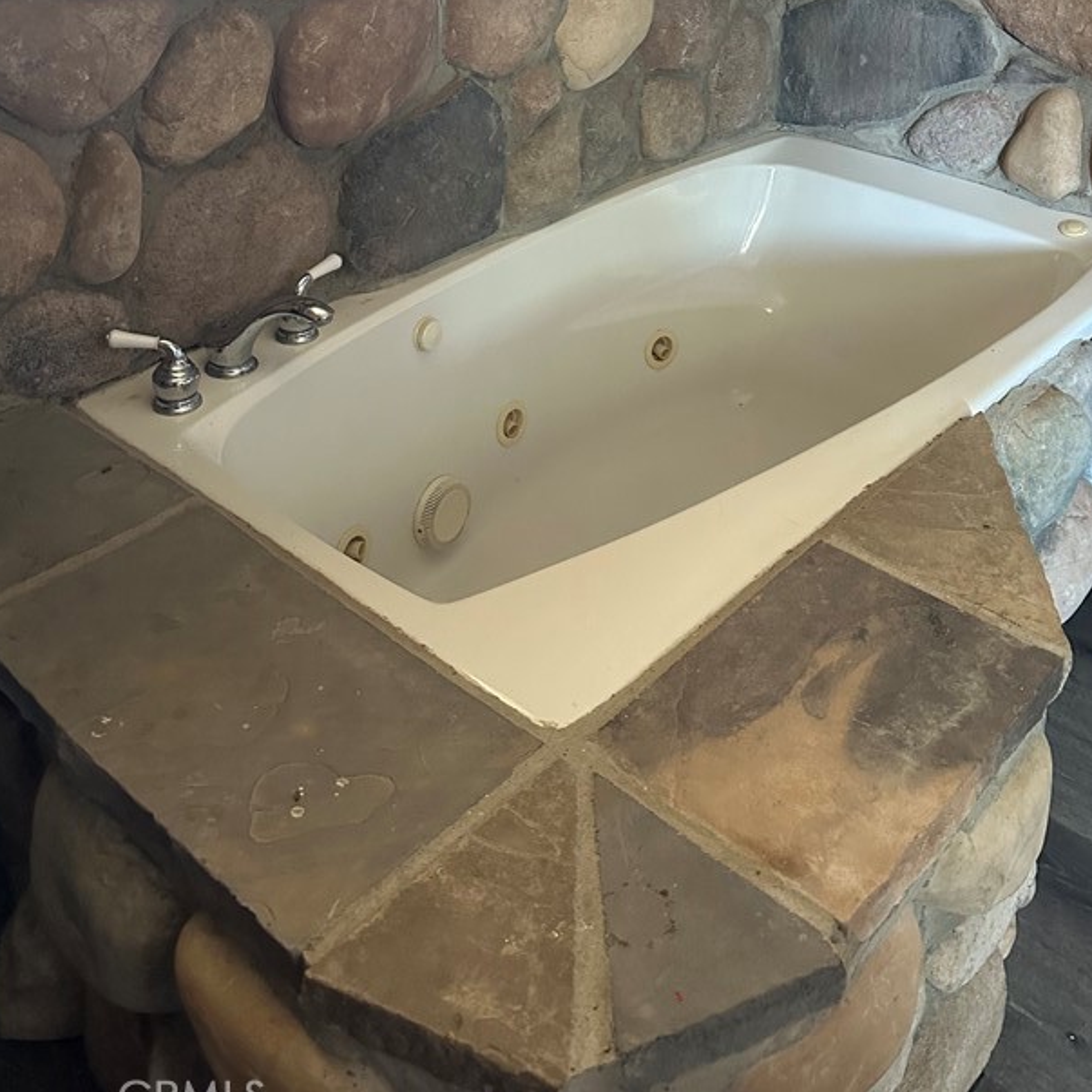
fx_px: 1285
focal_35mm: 36
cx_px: 628
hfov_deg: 45.9
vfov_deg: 43.6
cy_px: 196
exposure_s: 1/40
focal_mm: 6.86
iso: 640
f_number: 1.78
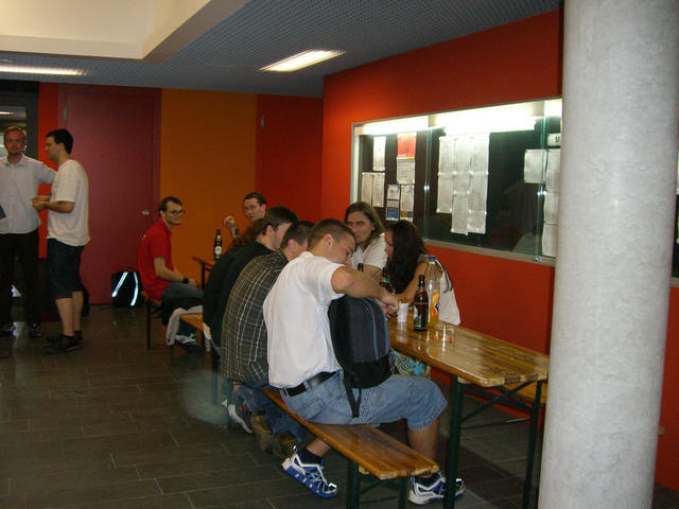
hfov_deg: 49.0
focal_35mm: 38
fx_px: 745
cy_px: 254
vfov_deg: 37.7
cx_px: 340
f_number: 2.7
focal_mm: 6.2
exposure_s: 1/60
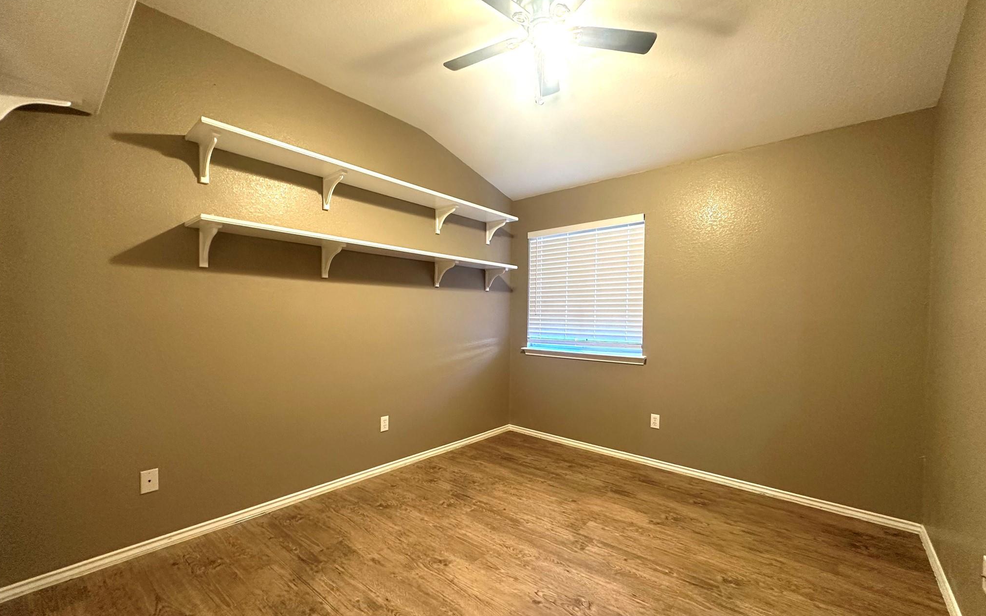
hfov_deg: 101.5
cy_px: 321
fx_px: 403
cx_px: 495
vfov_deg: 74.7
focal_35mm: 15
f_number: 2.2
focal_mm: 2.22
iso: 250
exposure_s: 1/60
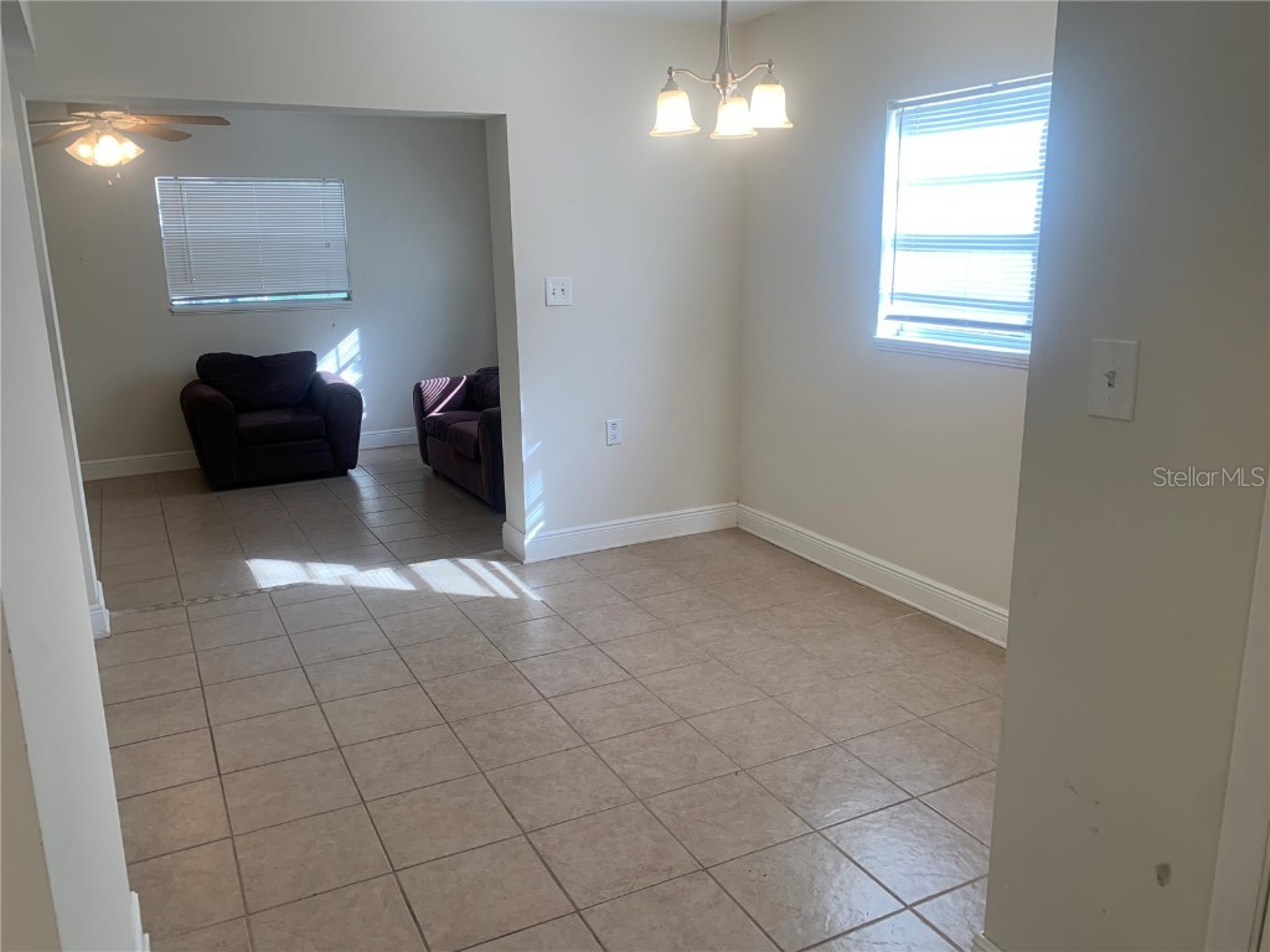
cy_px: 476
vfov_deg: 53.1
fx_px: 954
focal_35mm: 26
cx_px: 635
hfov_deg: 67.3
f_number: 1.8
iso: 64
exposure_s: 1/120
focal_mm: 4.25
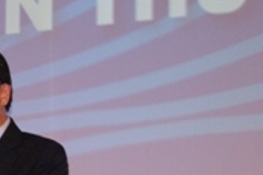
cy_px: 201
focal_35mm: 250
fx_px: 1824
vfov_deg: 5.5
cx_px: -175
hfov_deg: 8.0
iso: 400
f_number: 5.6
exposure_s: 1/80
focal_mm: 45
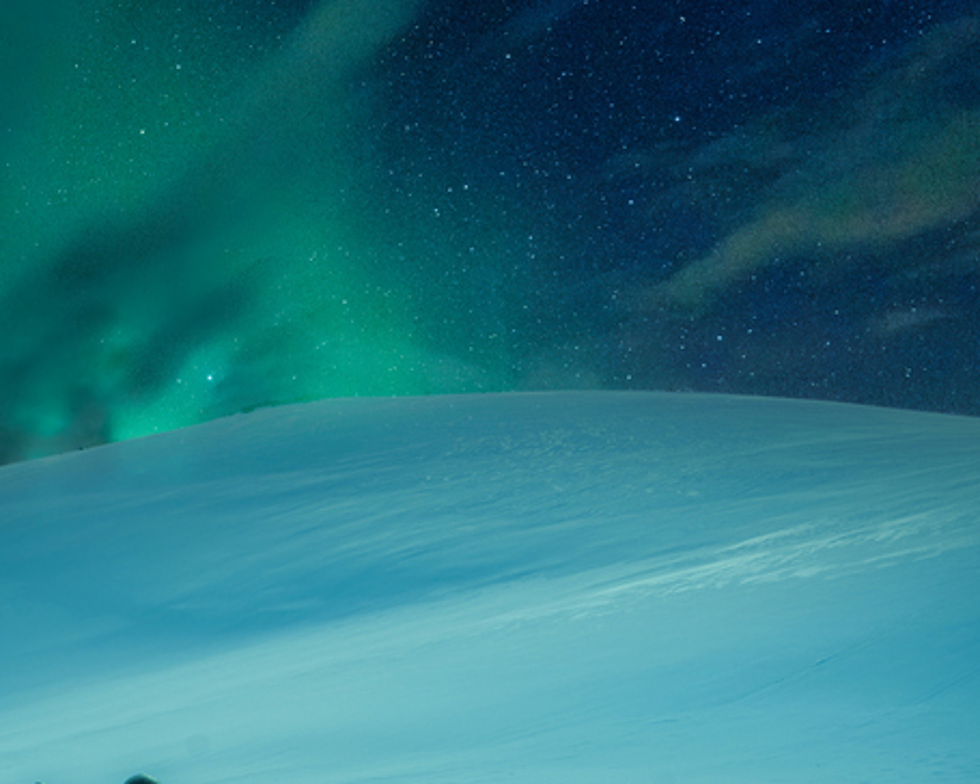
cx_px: -83
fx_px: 2726
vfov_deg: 16.2
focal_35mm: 94
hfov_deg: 19.6
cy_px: 643
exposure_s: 1/500
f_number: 8
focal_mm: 43
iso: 100
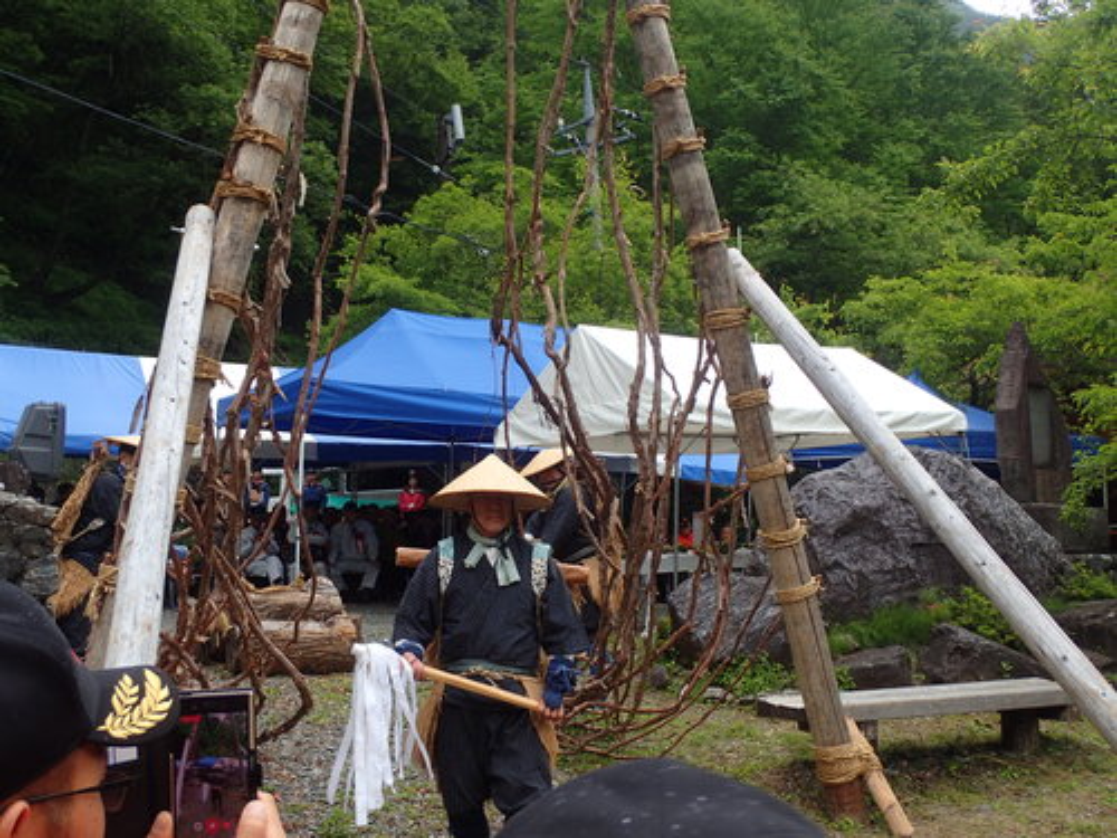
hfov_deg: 46.8
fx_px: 1291
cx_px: 558
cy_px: 419
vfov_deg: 36.0
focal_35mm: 40
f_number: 4
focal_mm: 7.34
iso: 100
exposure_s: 1/100
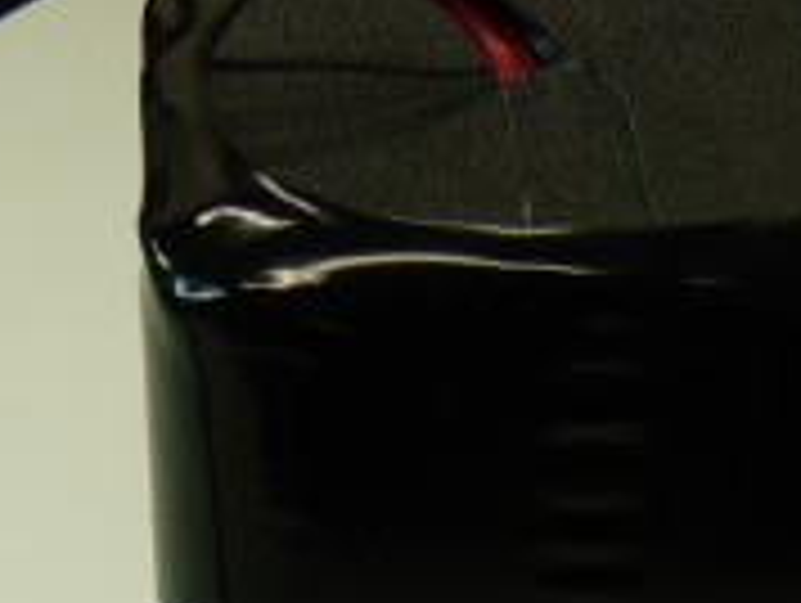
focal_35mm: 97
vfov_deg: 14.4
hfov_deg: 20.2
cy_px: 850
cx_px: 500
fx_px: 2248
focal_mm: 4.8
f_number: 2.8
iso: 100
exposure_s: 1/60
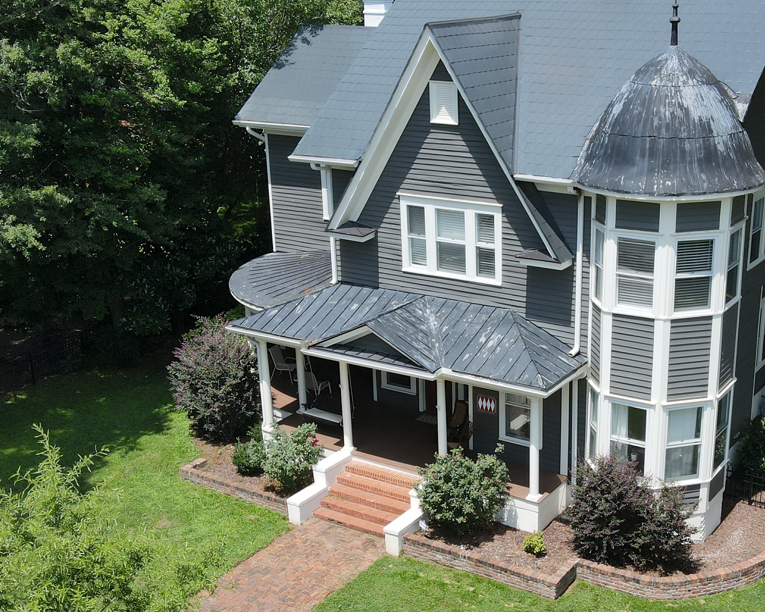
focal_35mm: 45
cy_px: 372
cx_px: 478
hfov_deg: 40.9
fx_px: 1019
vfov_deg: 33.3
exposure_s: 1/640
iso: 100
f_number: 2.8
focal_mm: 4.5
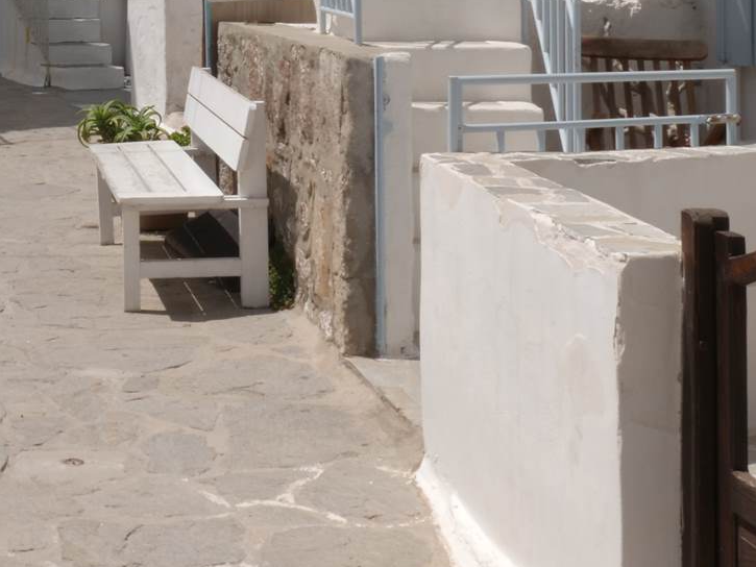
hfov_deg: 21.2
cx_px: 32
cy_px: -173
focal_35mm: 90
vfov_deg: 15.6
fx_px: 1966
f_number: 18
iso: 100
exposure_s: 1/50
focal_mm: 17
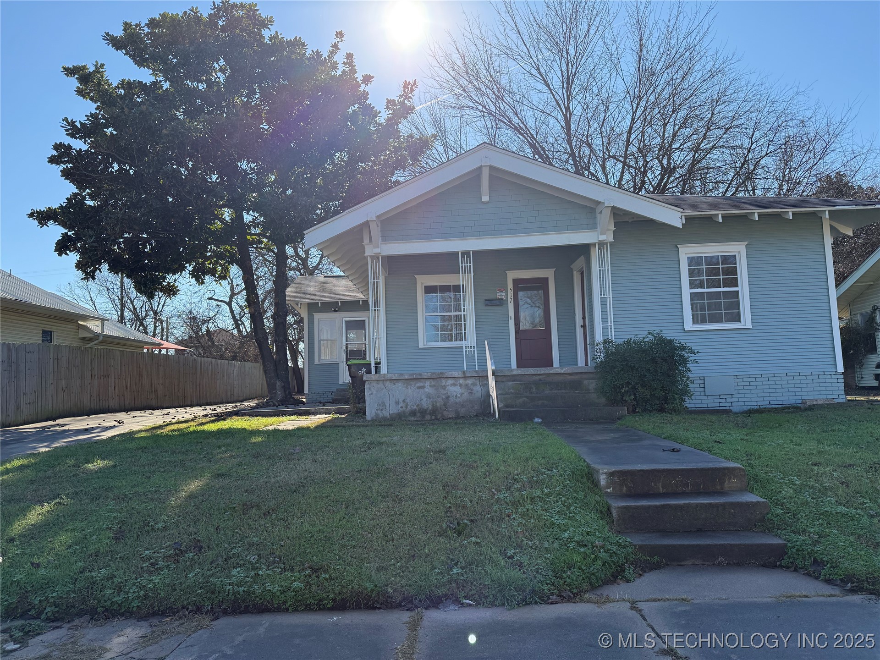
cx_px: 440
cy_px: 330
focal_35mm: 24
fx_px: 610
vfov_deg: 56.8
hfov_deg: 71.6
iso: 100
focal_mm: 6.76
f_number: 1.78
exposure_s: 1/3145
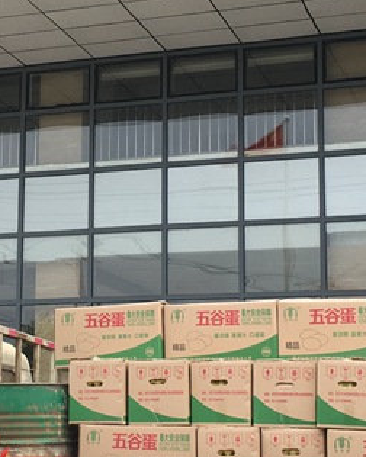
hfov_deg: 16.9
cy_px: 251
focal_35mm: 90
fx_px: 1219
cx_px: 71
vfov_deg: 21.3
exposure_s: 1/343
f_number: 2.2
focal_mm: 4.15
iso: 25
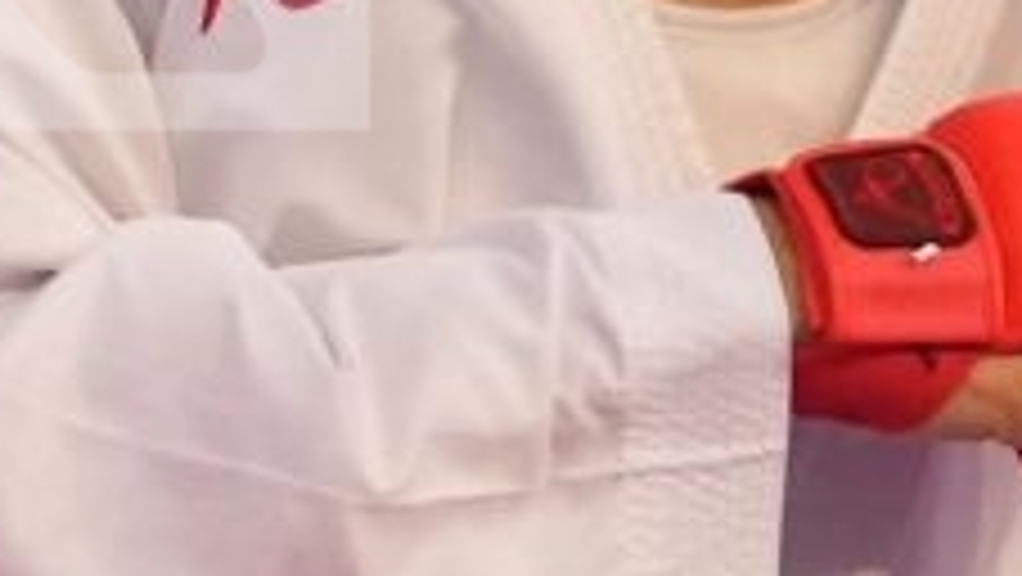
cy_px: 1314
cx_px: -50
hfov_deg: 1.0
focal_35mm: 2165
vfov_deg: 0.6
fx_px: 58705
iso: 2000
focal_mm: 174
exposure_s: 1/1000
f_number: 2.8
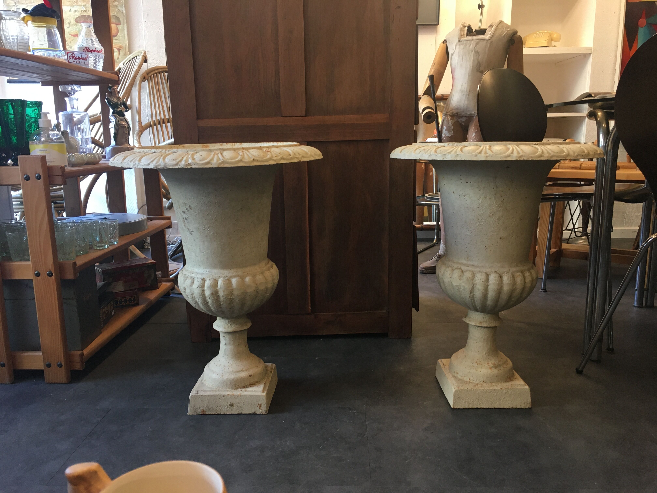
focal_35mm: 29
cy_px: 246
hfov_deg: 61.7
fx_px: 550
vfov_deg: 48.2
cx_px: 328
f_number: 2.2
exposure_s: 1/33
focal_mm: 4.15
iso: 100
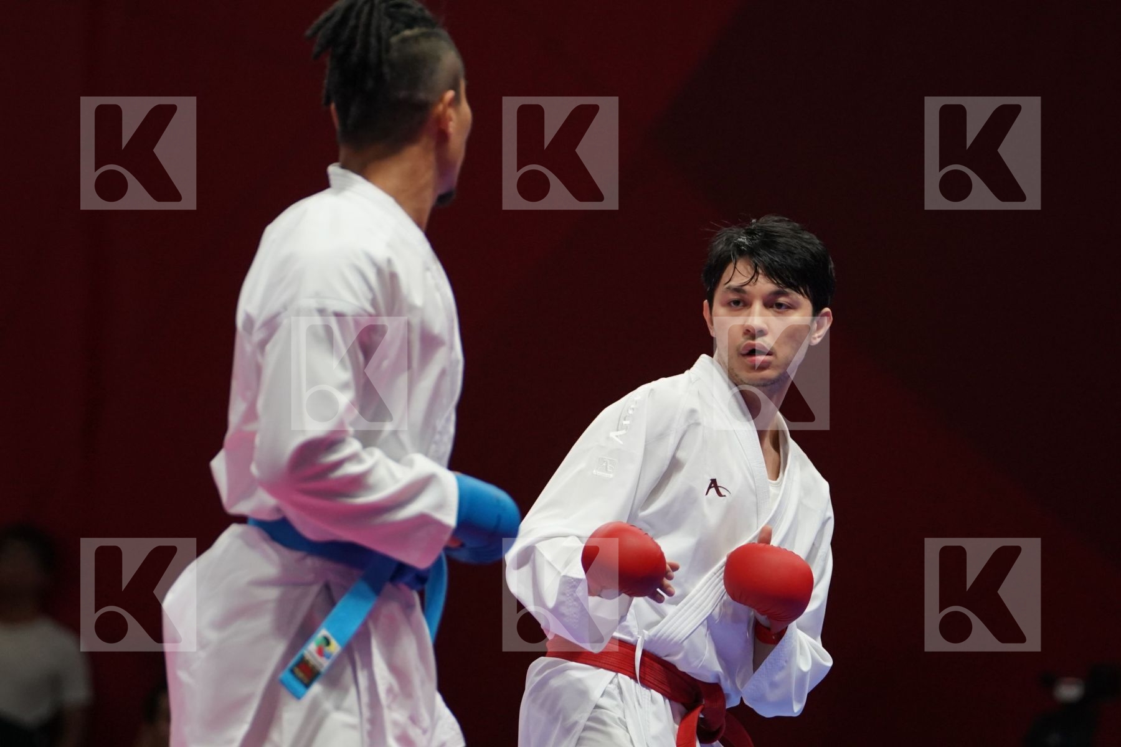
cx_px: 560
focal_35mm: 345
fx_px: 10742
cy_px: 374
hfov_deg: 6.0
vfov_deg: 4.0
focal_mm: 230
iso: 2000
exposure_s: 1/1000
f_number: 4
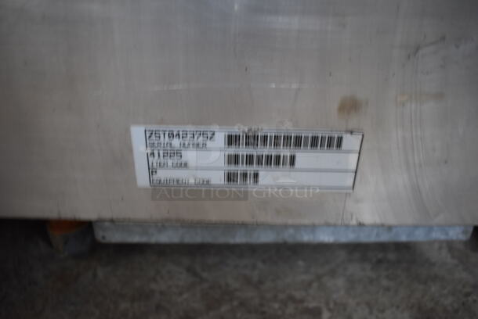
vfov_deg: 43.7
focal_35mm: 30
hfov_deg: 61.9
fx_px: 399
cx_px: 239
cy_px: 160
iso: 900
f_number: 4
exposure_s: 1/60
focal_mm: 20
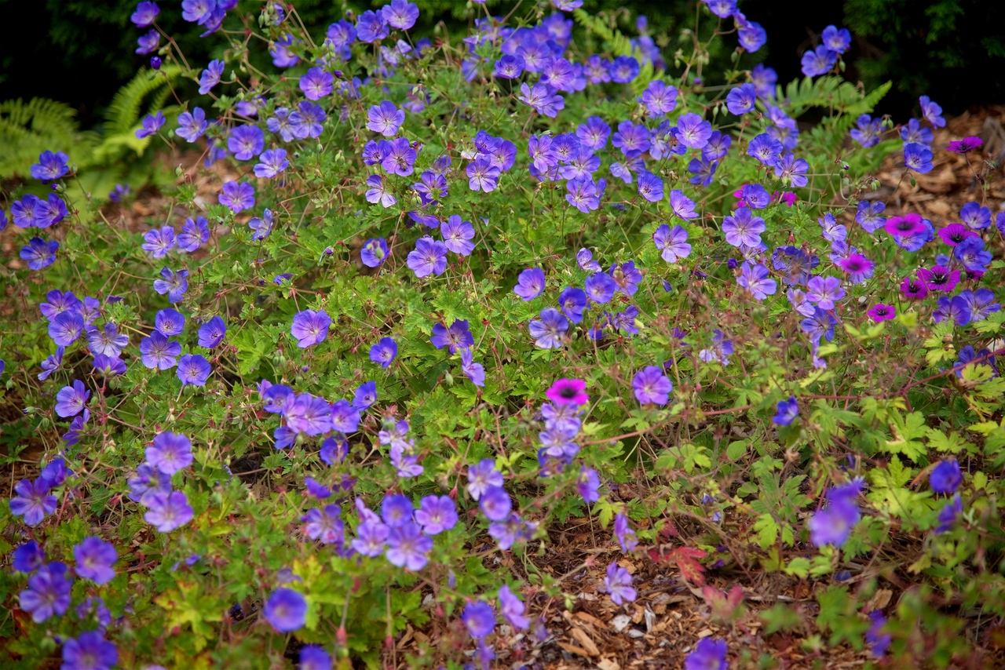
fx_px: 3351
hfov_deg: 17.1
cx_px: 502
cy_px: 335
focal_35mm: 120
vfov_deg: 11.4
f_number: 4
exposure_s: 1/250
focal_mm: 120
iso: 250
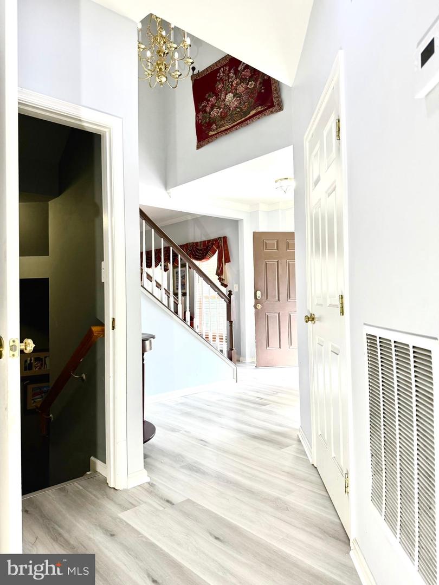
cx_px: 220
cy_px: 292
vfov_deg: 71.6
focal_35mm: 24
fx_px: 406
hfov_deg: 56.8
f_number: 1.78
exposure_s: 1/120
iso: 160
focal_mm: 6.76
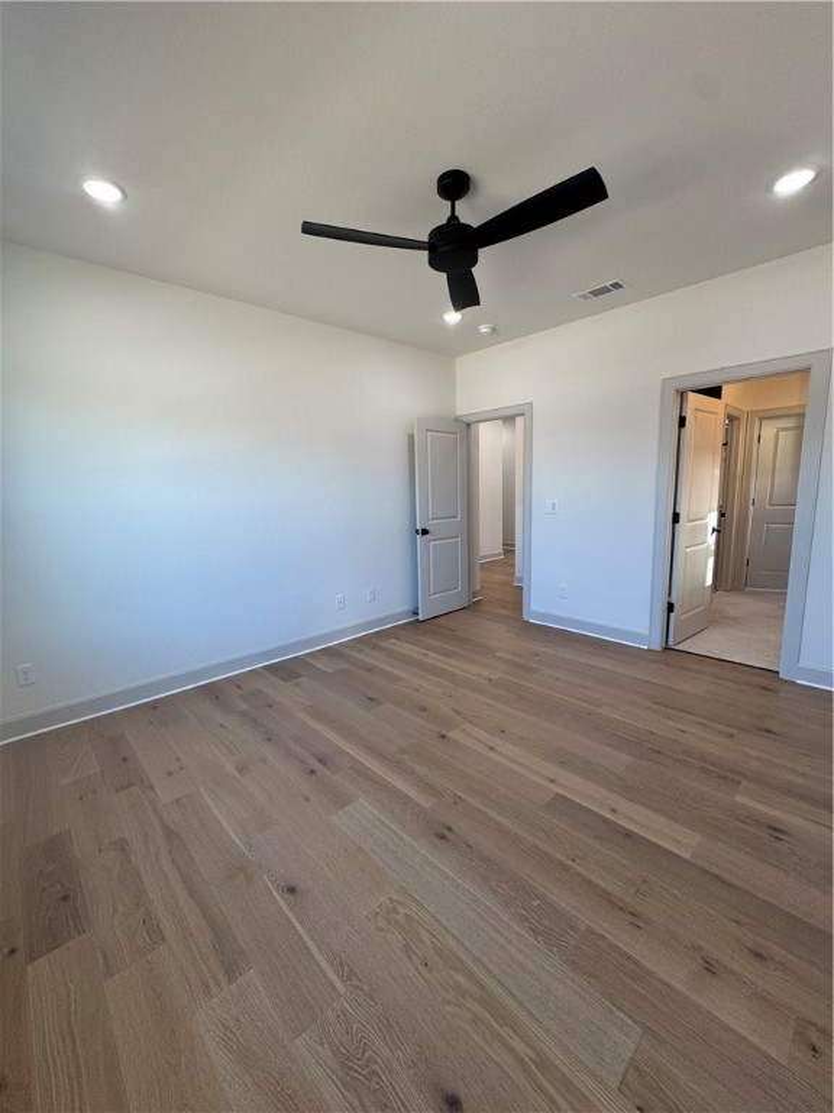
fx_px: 450
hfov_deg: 85.7
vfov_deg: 102.1
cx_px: 417
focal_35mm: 14
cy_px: 556
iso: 100
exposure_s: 1/120
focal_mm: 2.22
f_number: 2.2
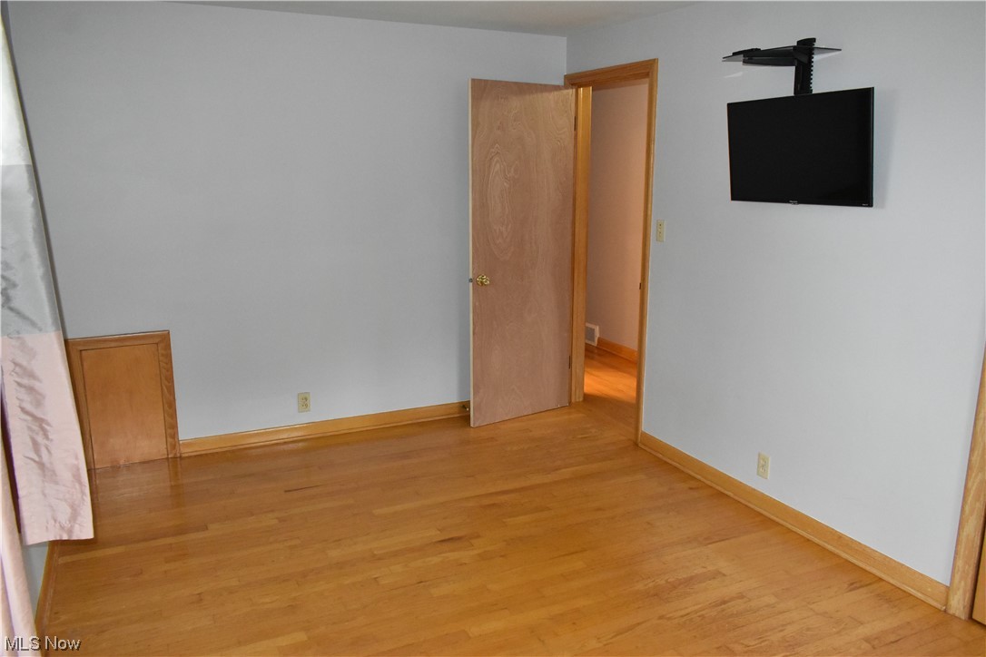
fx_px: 739
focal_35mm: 27
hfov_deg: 67.4
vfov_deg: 47.9
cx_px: 493
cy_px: 328
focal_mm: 18
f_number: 6.3
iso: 3600
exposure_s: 1/60
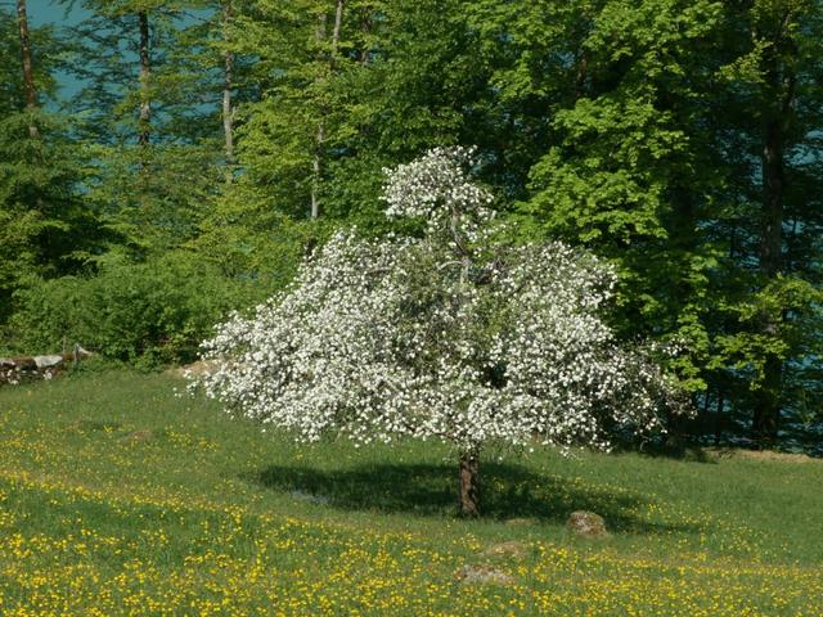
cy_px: 308
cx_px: 412
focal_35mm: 140
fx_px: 3329
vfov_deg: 10.6
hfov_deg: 14.1
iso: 50
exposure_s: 1/125
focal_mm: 22.86
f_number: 8
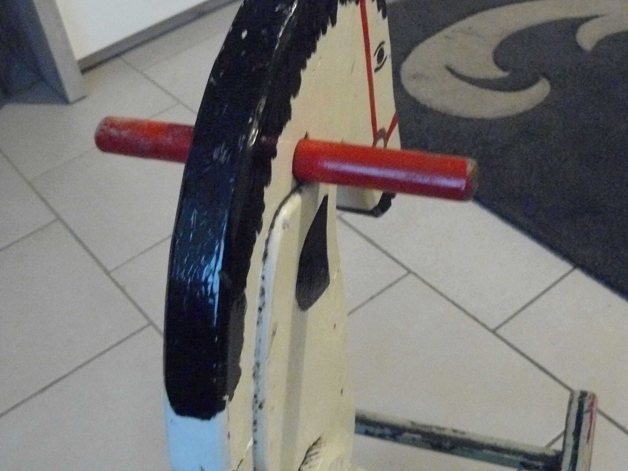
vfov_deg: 30.8
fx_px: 853
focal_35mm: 47
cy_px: 191
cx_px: 320
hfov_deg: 40.4
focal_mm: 6
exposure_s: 1/20
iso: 800
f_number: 2.8
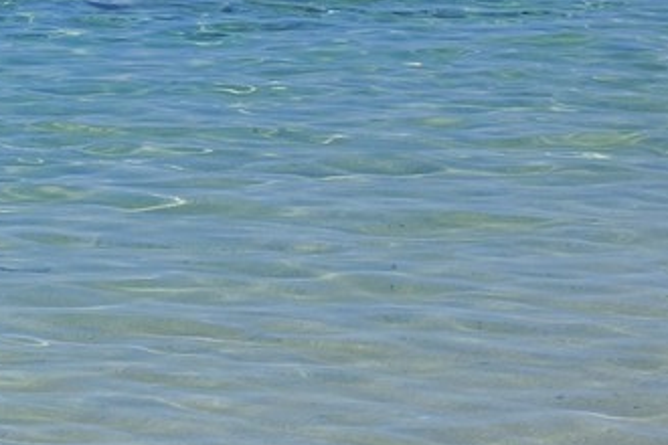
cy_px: 267
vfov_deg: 6.3
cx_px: -937
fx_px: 4045
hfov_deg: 8.6
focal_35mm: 218
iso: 200
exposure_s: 1/250
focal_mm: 45
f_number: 14
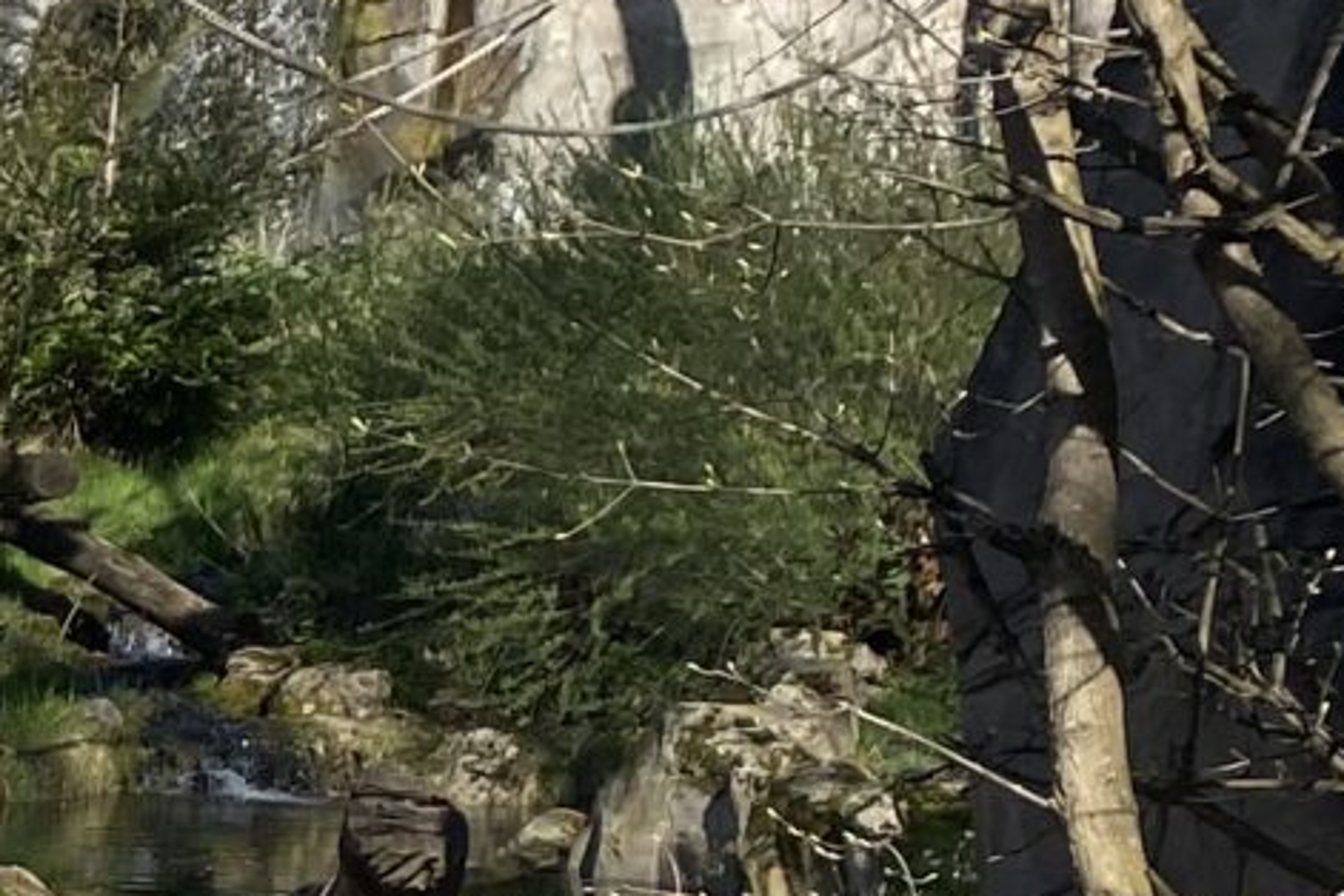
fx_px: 5488
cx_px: -1855
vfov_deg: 9.1
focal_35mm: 147
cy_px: 1281
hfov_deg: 11.6
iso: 32
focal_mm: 4.25
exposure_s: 1/1629
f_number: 1.8
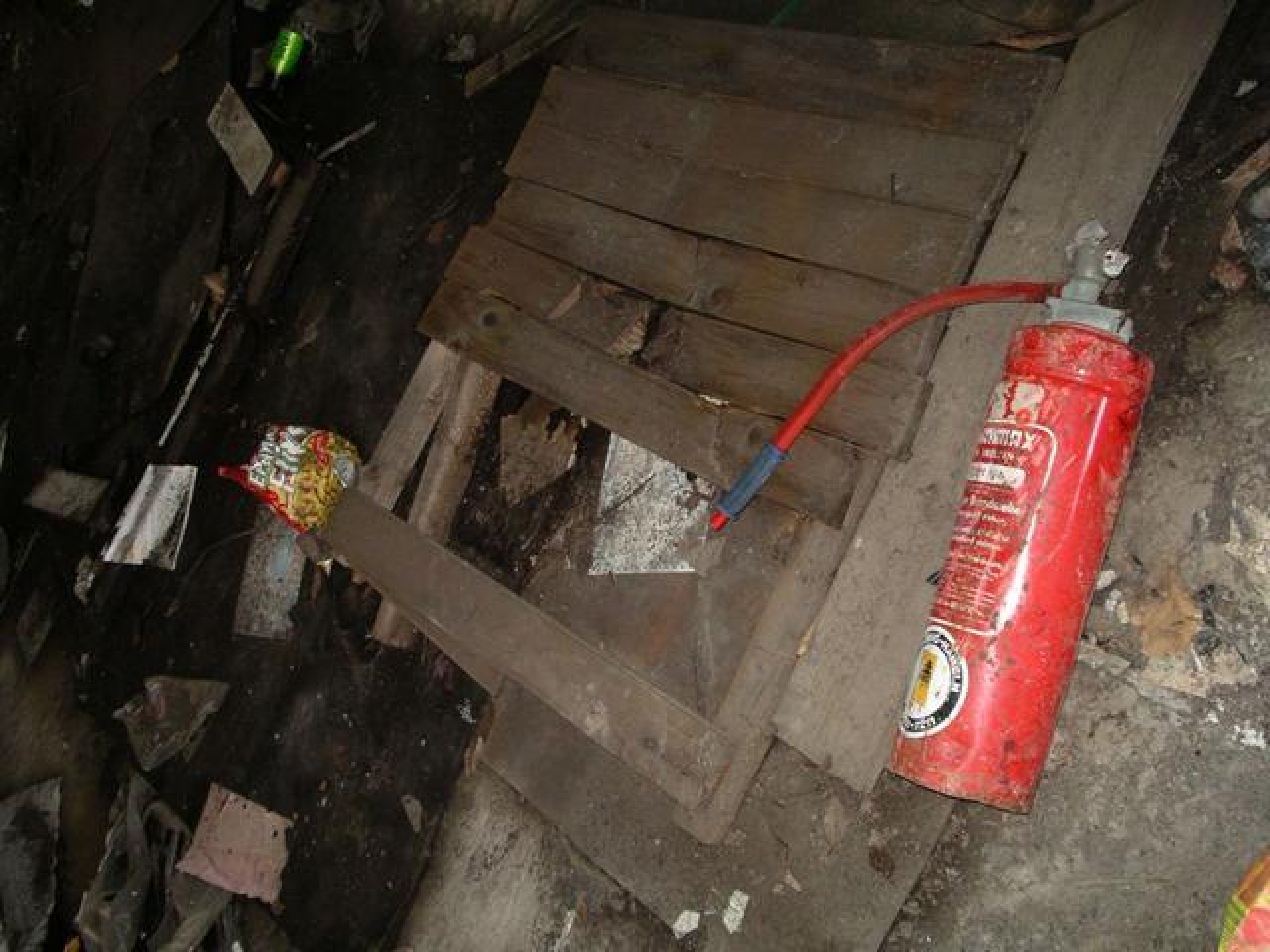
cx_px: 635
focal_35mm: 37
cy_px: 476
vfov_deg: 38.7
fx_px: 1357
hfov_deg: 50.1
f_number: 2.8
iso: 200
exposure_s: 1/40
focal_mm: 7.8
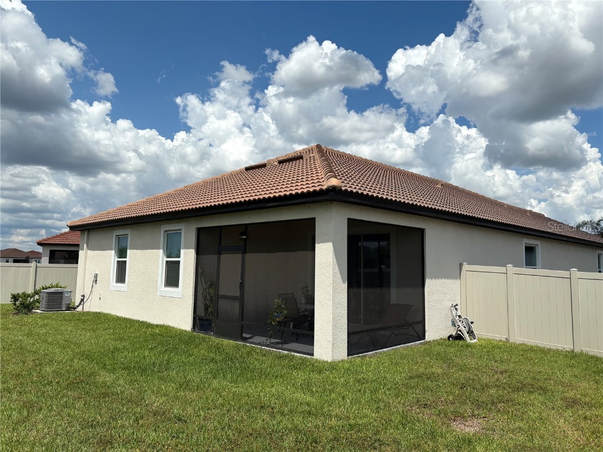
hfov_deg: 67.3
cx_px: 302
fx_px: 453
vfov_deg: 53.1
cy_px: 226
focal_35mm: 26
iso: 50
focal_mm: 5.96
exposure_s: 1/5814
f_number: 1.6
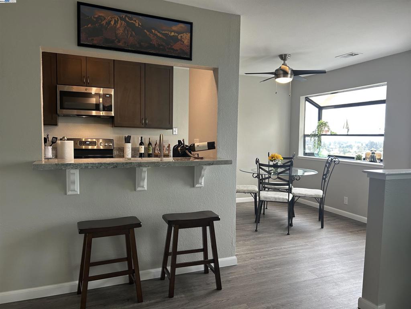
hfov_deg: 67.3
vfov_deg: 53.1
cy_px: 154
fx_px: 309
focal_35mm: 26
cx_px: 206
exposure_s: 1/120
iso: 100
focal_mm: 5.7
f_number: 1.5
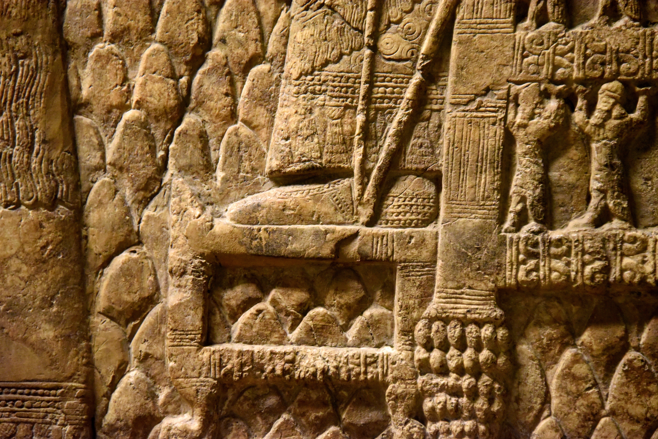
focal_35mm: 250
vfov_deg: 5.5
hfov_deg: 8.2
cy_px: 220
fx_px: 4571
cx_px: 329
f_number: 5.6
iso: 12800
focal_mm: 250
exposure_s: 1/80
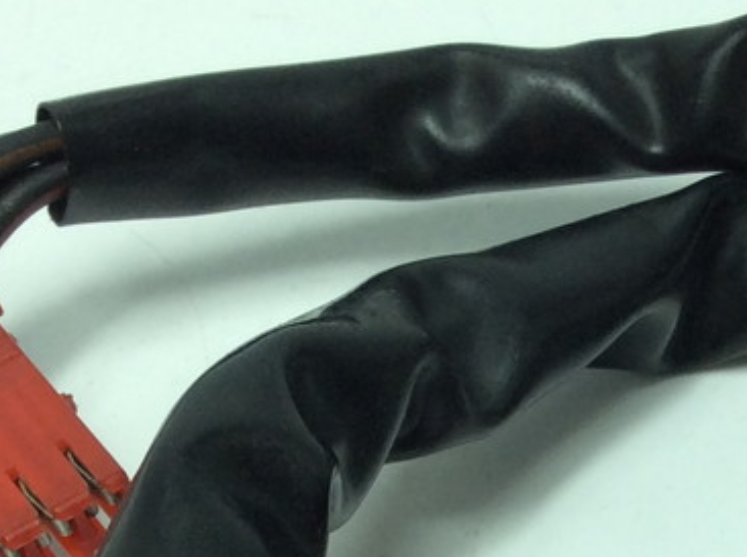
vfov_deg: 12.5
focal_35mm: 112
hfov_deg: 17.4
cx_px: 661
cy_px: 851
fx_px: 2412
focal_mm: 3.3
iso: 32
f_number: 2.4
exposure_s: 1/302
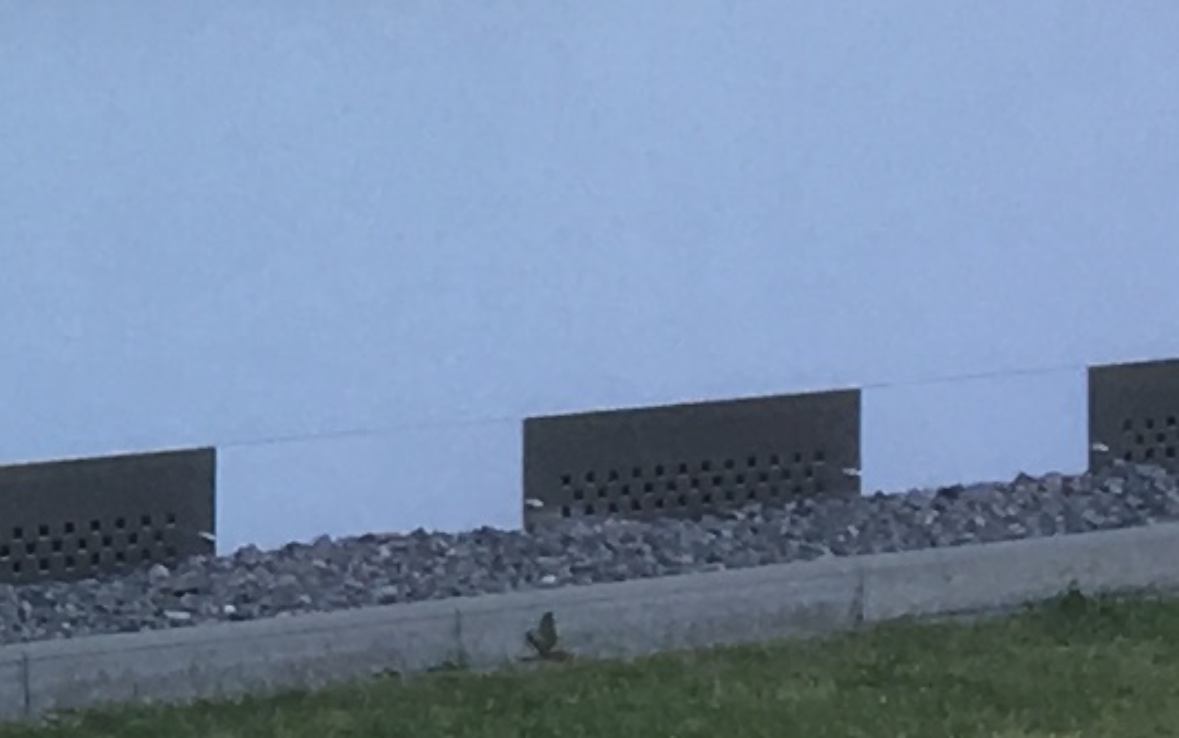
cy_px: -725
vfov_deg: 5.5
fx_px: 7456
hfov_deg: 8.2
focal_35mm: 232
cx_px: -1806
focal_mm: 4.15
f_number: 2.2
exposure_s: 1/155
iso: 25
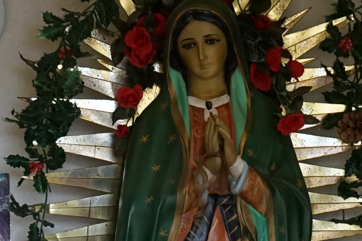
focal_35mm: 135
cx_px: 216
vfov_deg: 9.9
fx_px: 1357
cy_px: 337
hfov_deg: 15.2
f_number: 4
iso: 2500
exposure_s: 1/160
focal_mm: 34
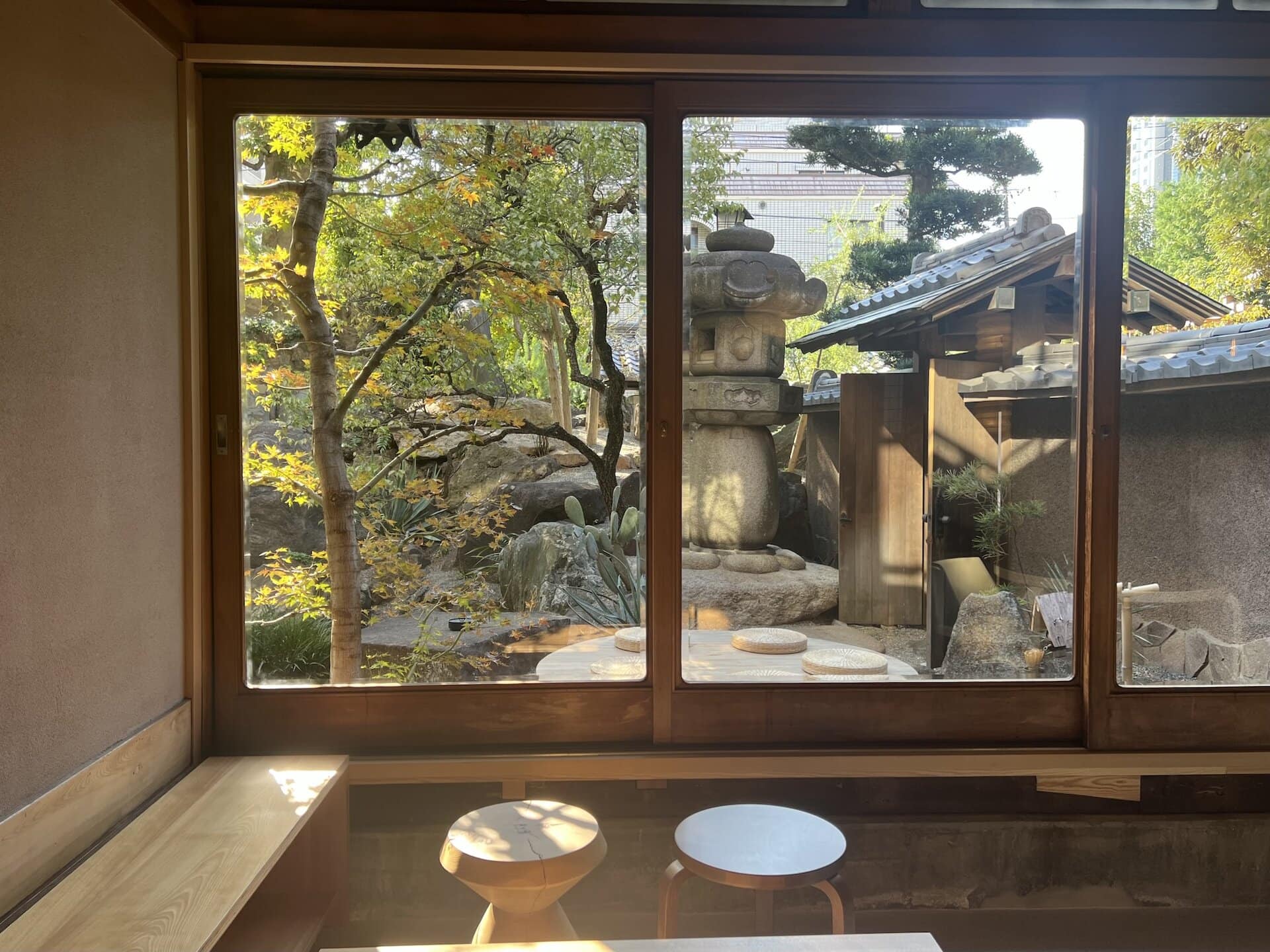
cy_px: 476
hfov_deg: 67.3
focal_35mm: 26
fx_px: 954
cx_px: 635
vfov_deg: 53.1
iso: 32
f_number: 1.5
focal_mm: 5.7
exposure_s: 1/125
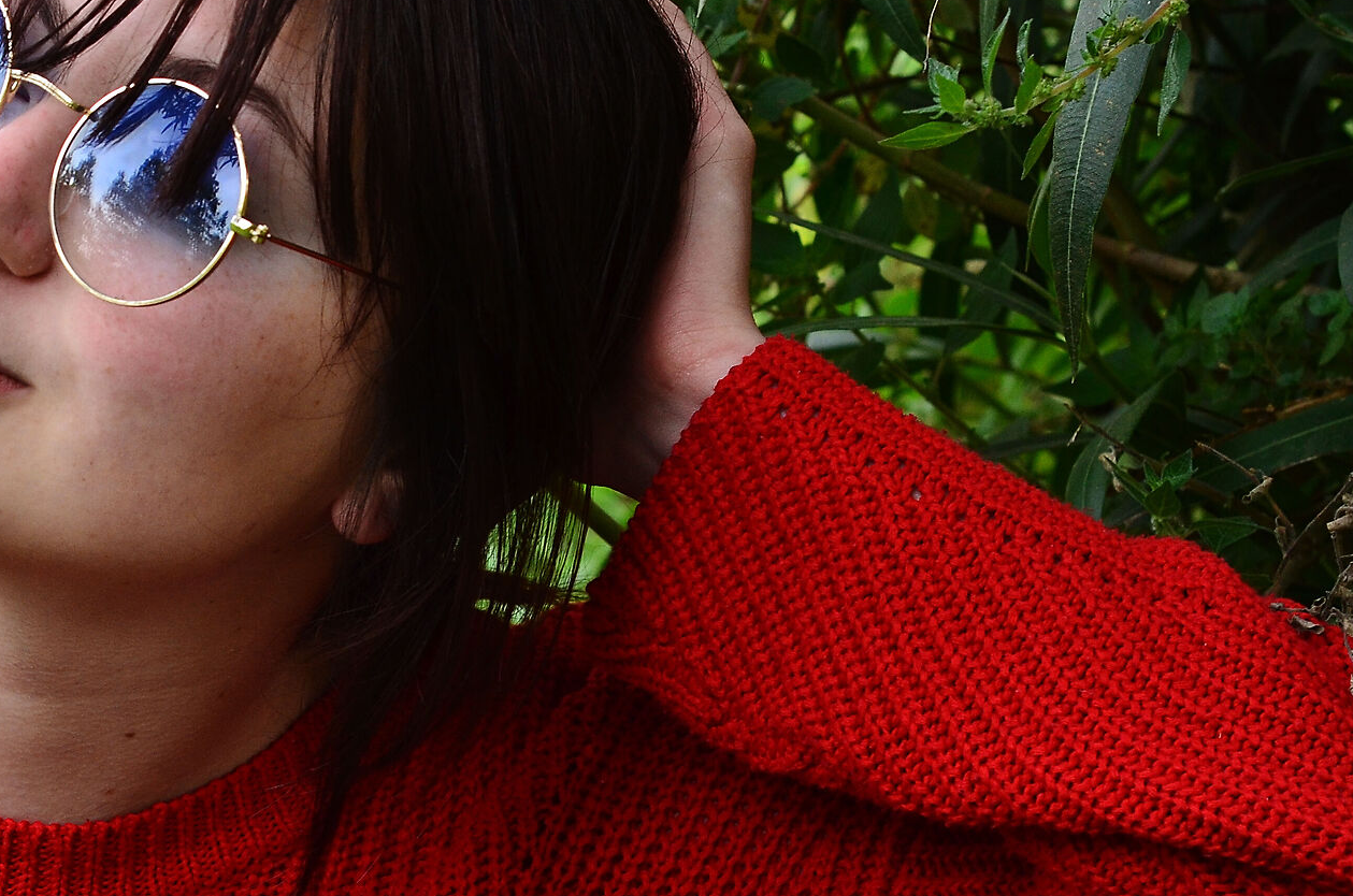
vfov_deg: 9.6
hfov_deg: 14.3
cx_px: 168
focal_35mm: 143
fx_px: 5364
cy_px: 494
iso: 400
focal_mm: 50
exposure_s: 1/160
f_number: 6.3
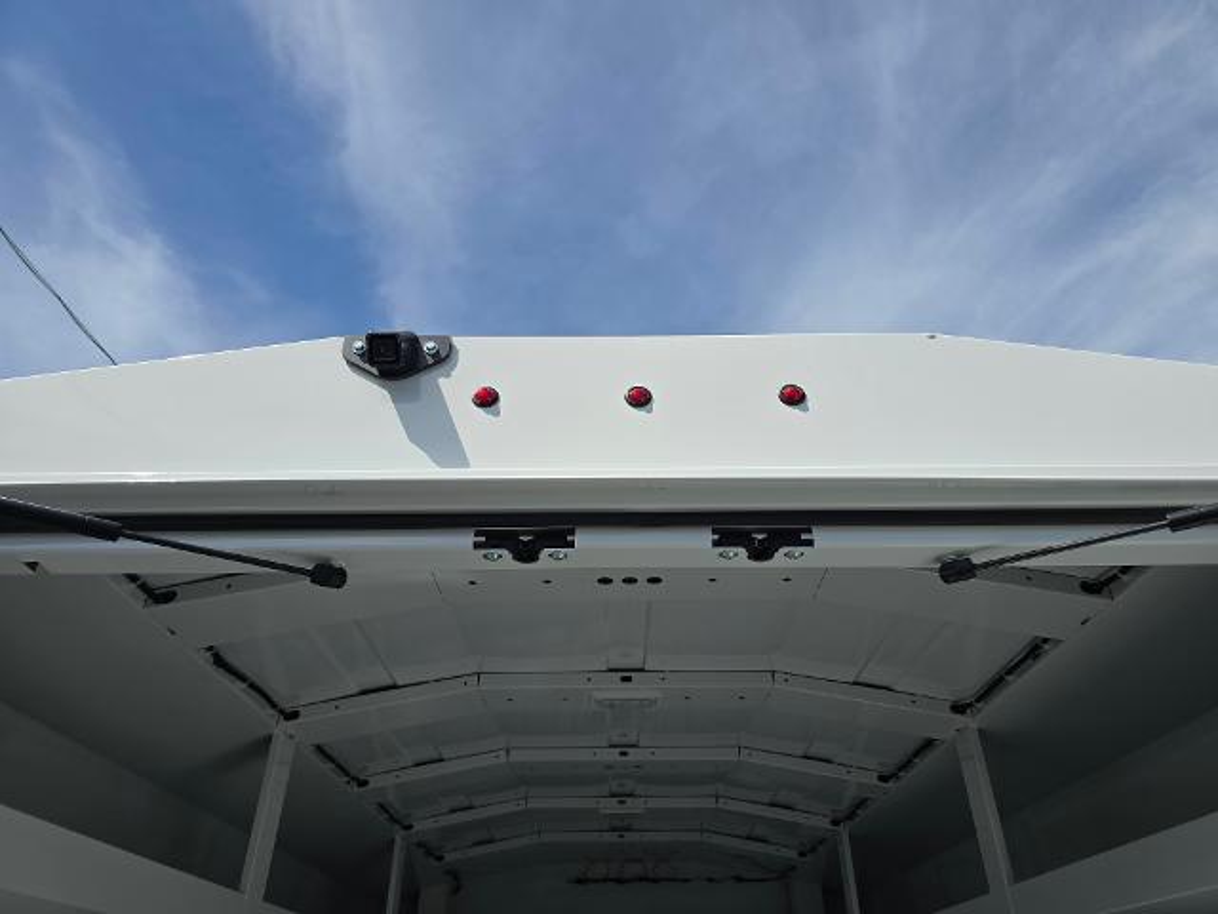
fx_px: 809
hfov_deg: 73.9
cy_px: 457
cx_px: 609
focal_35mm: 23
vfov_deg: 58.9
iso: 12
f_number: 1.7
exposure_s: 1/1064
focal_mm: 6.3
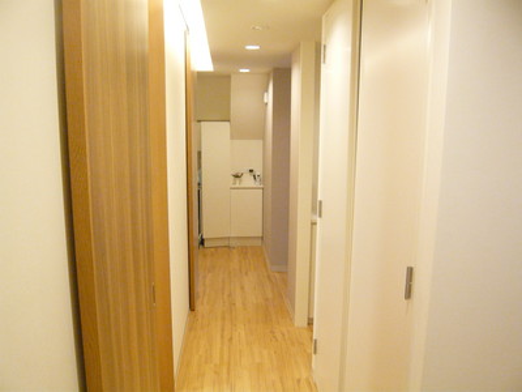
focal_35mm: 28
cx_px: 261
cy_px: 196
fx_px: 422
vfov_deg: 49.7
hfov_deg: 63.4
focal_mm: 4.6
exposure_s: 1/50
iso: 400
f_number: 2.8
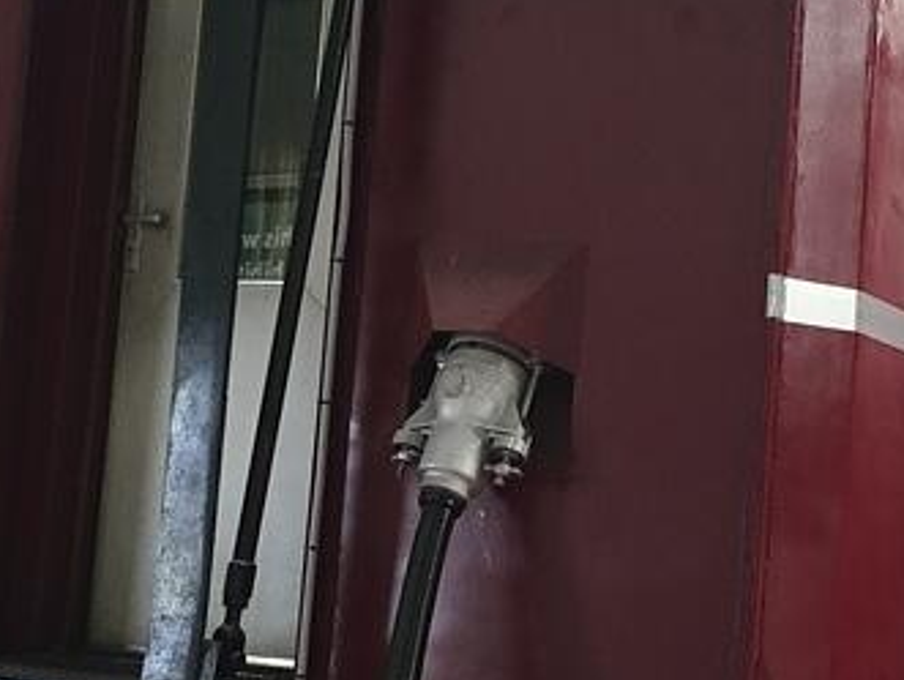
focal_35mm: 70
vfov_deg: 21.0
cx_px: 721
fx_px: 1830
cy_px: 393
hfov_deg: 27.2
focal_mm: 4.15
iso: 160
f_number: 2.2
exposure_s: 1/30
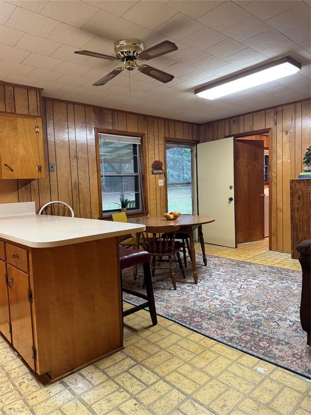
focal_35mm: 24
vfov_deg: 71.6
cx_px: 156
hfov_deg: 56.8
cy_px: 208
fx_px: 287
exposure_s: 1/60
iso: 500
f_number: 1.78
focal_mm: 6.76
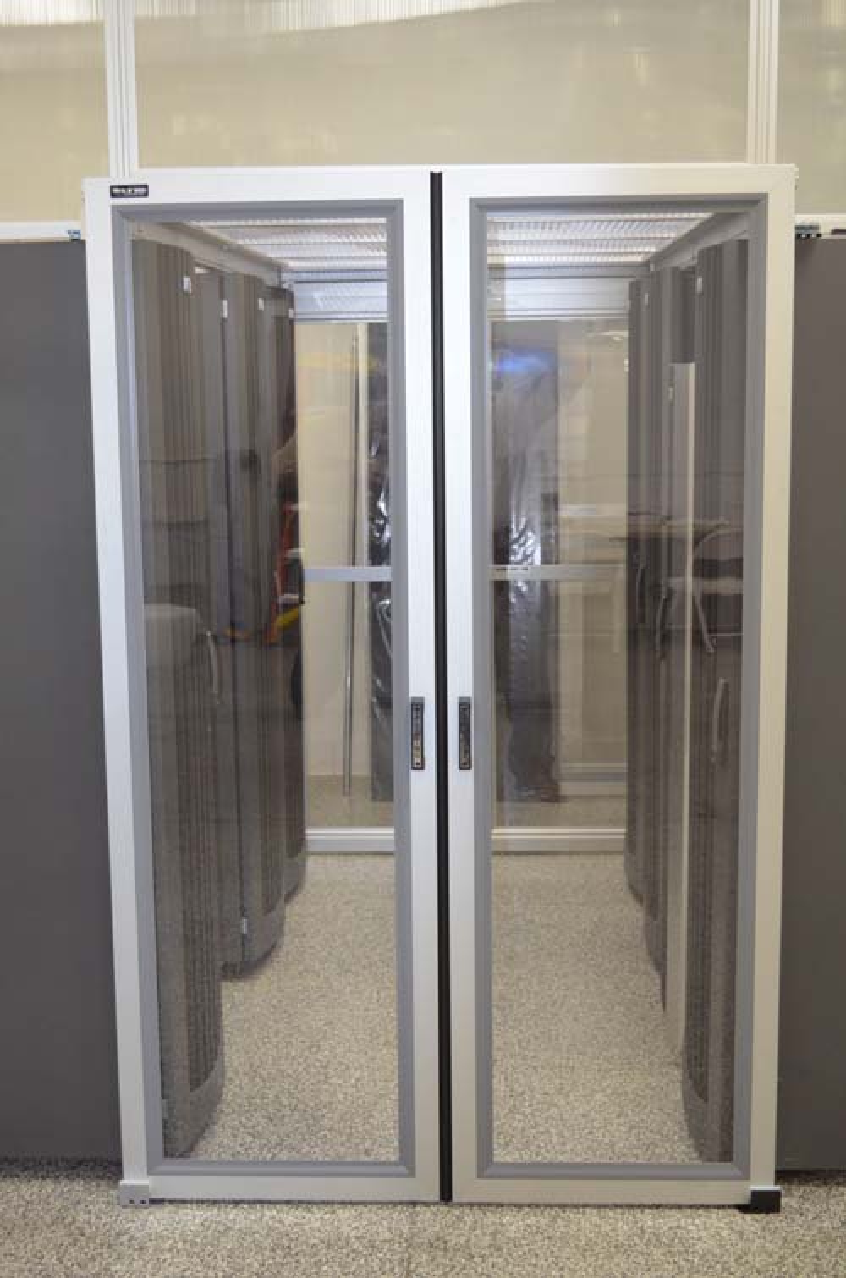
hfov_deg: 28.0
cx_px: 423
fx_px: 1700
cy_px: 639
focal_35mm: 48
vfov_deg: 41.2
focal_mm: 32
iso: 1250
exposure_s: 1/60
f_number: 4.8
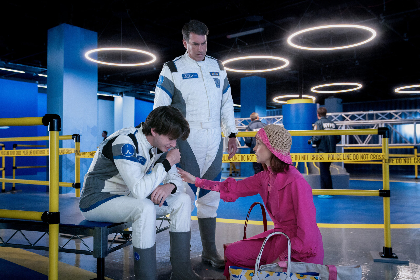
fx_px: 373
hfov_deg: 58.7
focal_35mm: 32
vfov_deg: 41.1
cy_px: 140
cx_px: 210
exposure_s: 1/160
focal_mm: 32
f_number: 3.2
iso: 4000
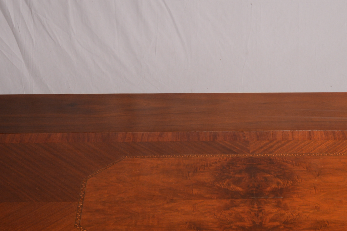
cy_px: 285
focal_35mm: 75
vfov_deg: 17.2
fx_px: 722
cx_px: 250
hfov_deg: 26.7
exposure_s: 1/125
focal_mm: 20
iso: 200
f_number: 10
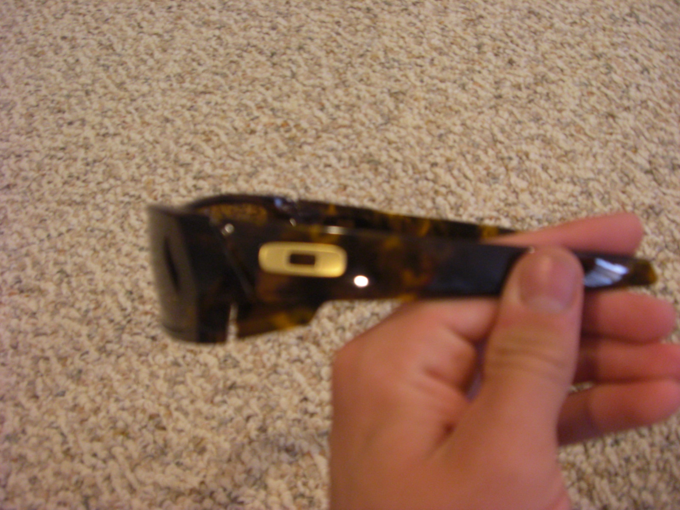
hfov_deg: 49.0
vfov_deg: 37.7
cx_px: 340
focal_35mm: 38
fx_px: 746
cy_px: 255
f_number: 2.7
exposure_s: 1/13
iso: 200
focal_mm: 6.2
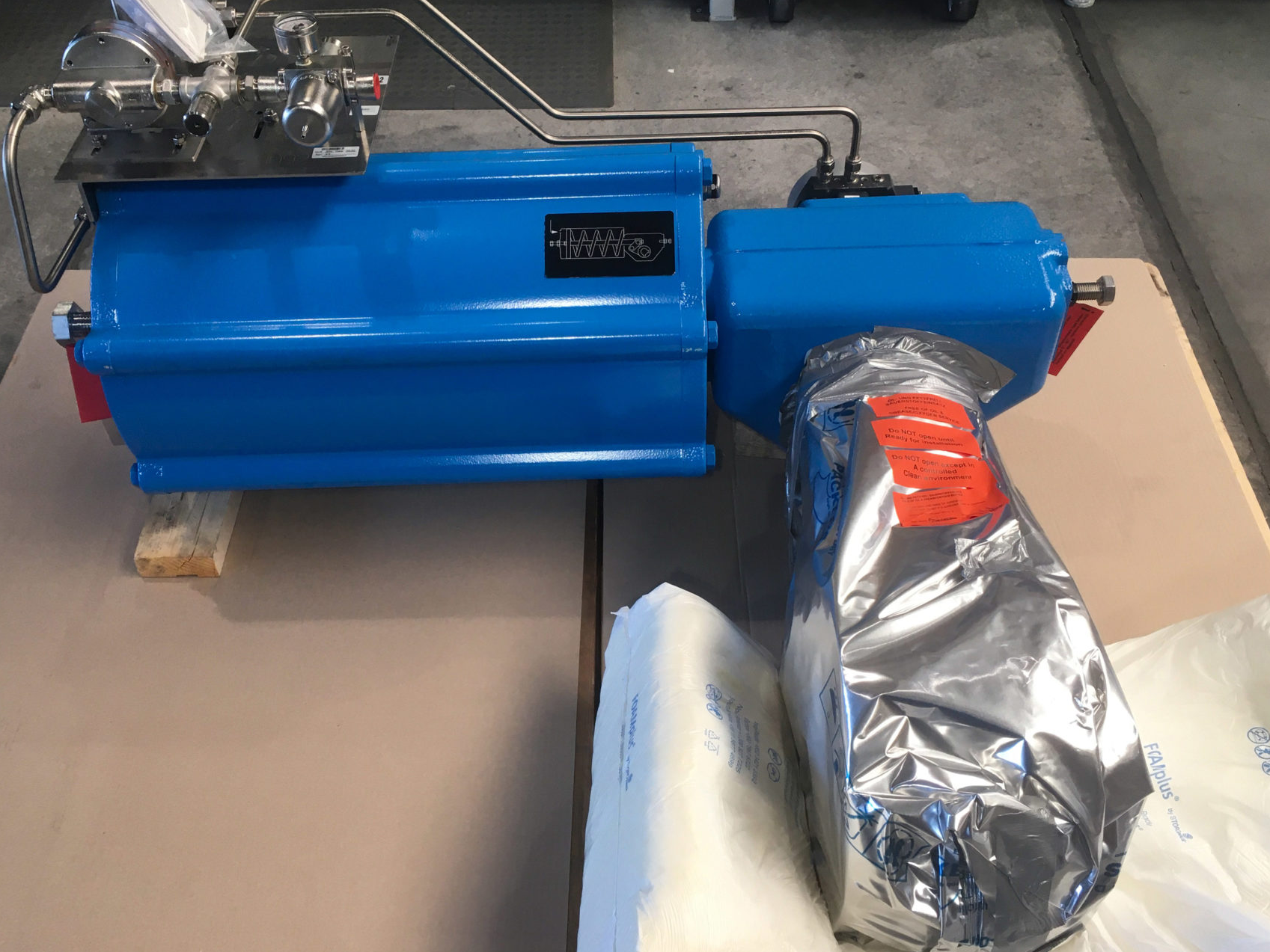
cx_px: 630
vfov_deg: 40.7
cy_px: 484
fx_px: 1284
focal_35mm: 35
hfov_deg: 52.6
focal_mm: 4.15
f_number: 2.2
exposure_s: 1/33
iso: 32
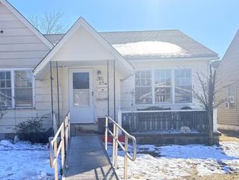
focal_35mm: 43
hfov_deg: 42.9
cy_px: 111
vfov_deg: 33.5
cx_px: 70
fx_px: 297
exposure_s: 1/1484
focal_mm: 5.96
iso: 64
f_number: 1.6
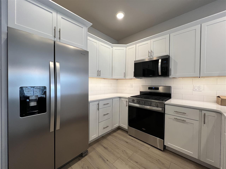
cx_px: 113
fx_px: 85
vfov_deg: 89.9
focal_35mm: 13
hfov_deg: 106.2
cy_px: 84
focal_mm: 1.57
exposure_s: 1/120
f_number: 1.8
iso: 125
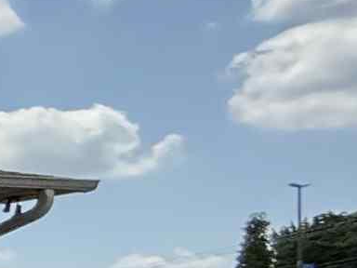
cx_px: -1047
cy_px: 410
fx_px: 1155
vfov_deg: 12.5
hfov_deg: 8.4
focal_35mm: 112
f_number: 2.2
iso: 64
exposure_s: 1/1211
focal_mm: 2.22
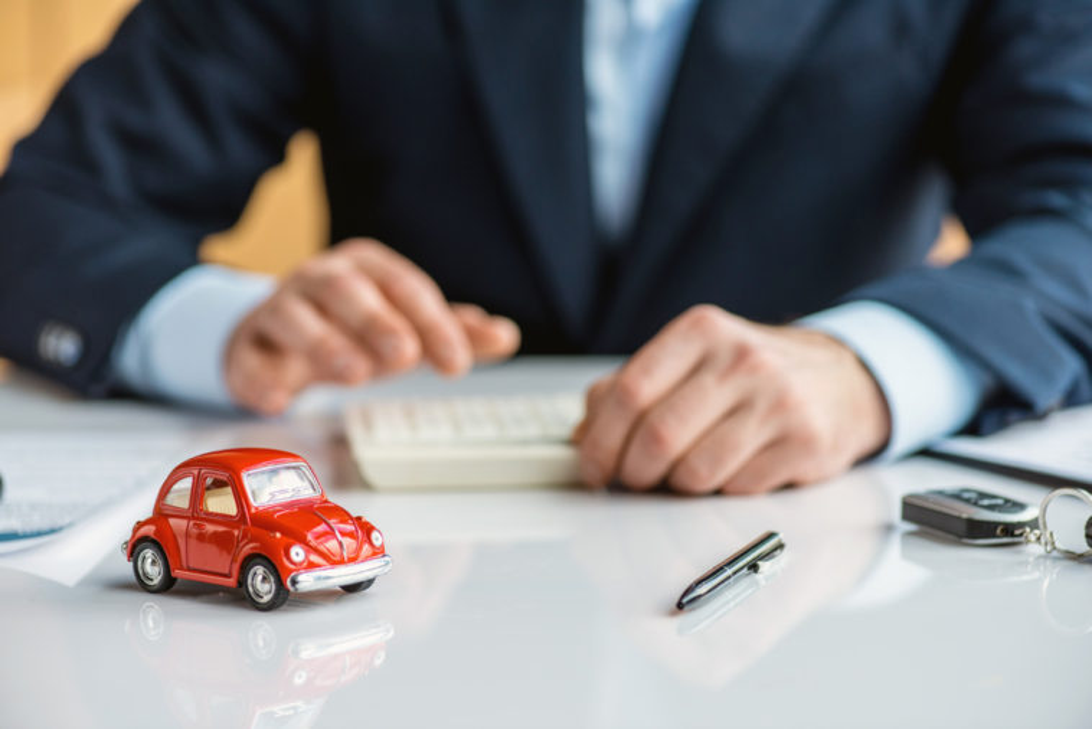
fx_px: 3186
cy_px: 364
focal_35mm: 105
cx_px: 546
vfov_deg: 13.1
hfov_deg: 19.4
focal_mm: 105
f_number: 3.5
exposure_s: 1/160
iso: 320
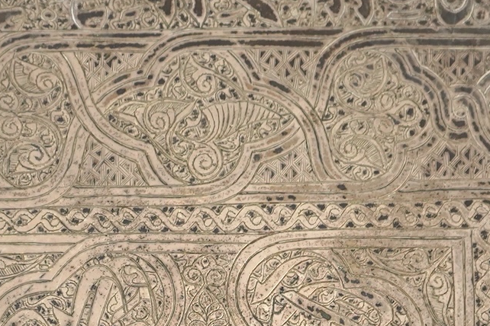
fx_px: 2355
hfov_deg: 11.9
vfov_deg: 7.8
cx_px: 171
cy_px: 521
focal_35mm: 173
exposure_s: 1/125
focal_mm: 37
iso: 500
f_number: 4
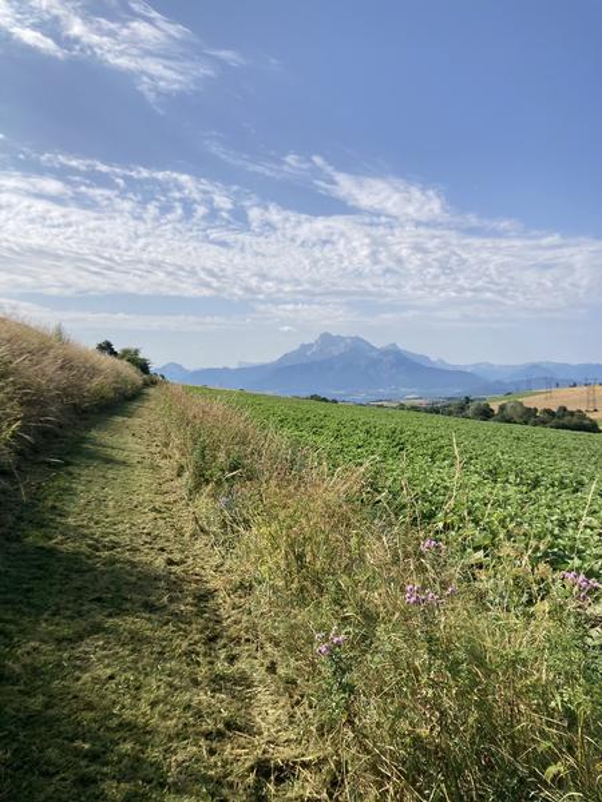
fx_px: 649
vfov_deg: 63.4
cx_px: 301
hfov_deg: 49.7
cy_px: 401
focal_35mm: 28
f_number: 1.8
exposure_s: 1/3003
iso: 20
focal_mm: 3.99
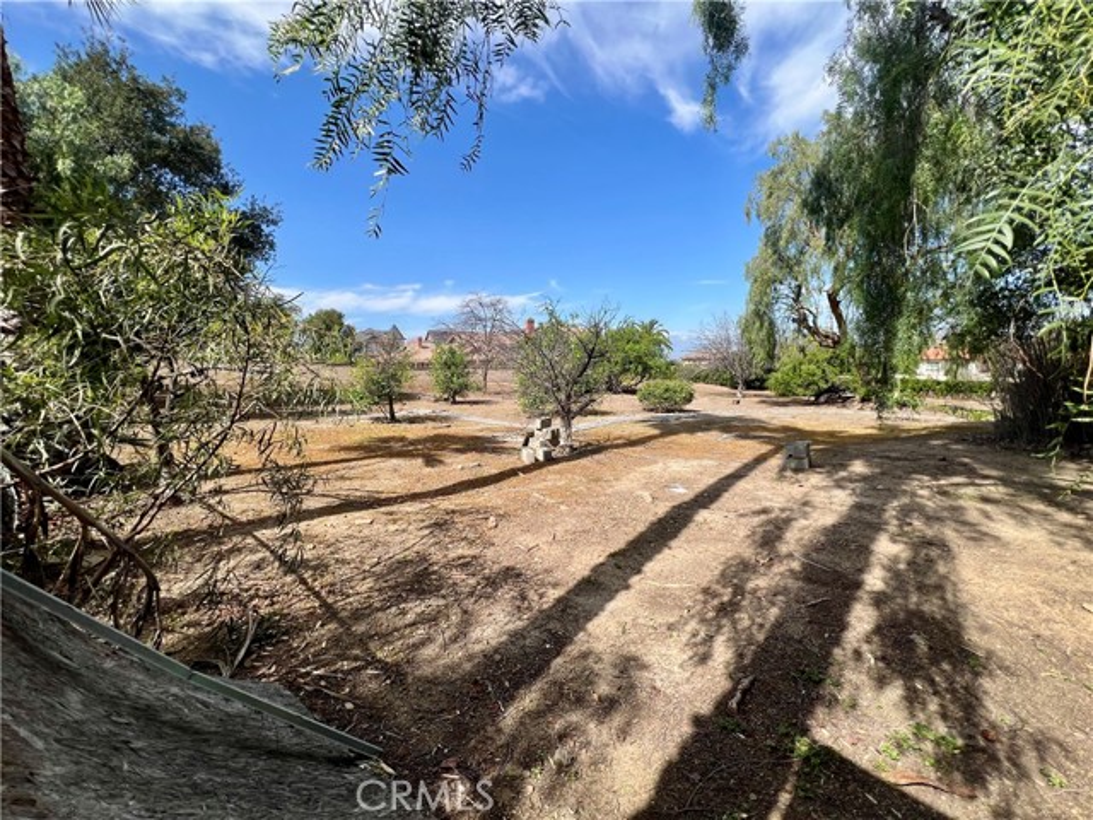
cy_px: 410
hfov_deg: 106.2
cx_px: 546
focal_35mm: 13
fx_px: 410
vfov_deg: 89.9
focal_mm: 1.57
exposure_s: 1/1429
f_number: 1.8
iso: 32
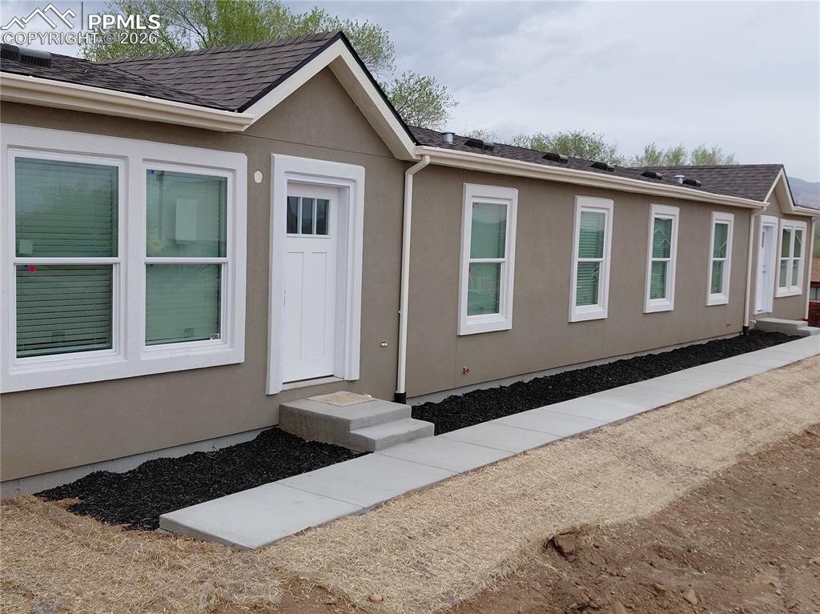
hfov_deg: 69.4
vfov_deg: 54.8
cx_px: 410
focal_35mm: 25
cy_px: 307
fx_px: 592
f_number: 1.8
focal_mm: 4.69
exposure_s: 1/2297
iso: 50
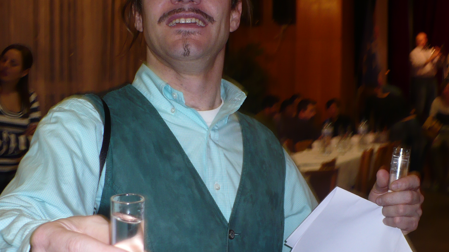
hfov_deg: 36.6
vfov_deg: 21.1
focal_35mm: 57
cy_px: 148
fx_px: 679
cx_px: 215
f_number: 2.8
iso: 100
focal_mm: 6.1
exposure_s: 1/30
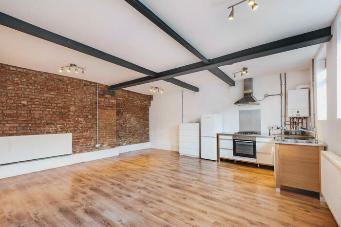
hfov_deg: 96.8
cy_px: 114
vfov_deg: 73.7
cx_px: 170
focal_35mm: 16
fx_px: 151
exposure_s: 1/6
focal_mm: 16
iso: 320
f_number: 9
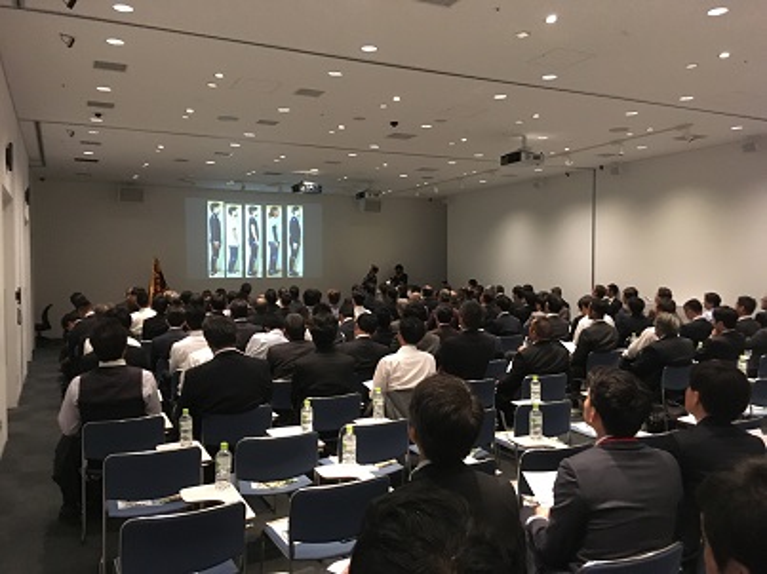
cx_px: 384
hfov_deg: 61.7
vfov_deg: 48.2
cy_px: 287
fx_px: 642
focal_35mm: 29
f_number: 2.2
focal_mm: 4.15
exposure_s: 1/15
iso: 250
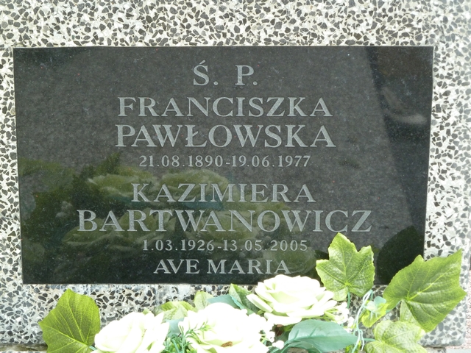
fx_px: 1864
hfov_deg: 14.4
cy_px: 176
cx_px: 236
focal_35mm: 137
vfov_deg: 10.8
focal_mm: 22.5
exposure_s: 1/100
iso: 200
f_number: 4.5
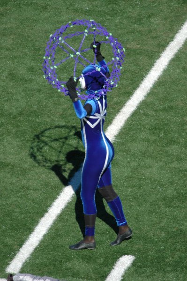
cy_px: 140
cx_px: 94
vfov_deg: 3.4
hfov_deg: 2.3
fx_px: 4683
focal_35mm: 600
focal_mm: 400
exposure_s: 1/800
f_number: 5.6
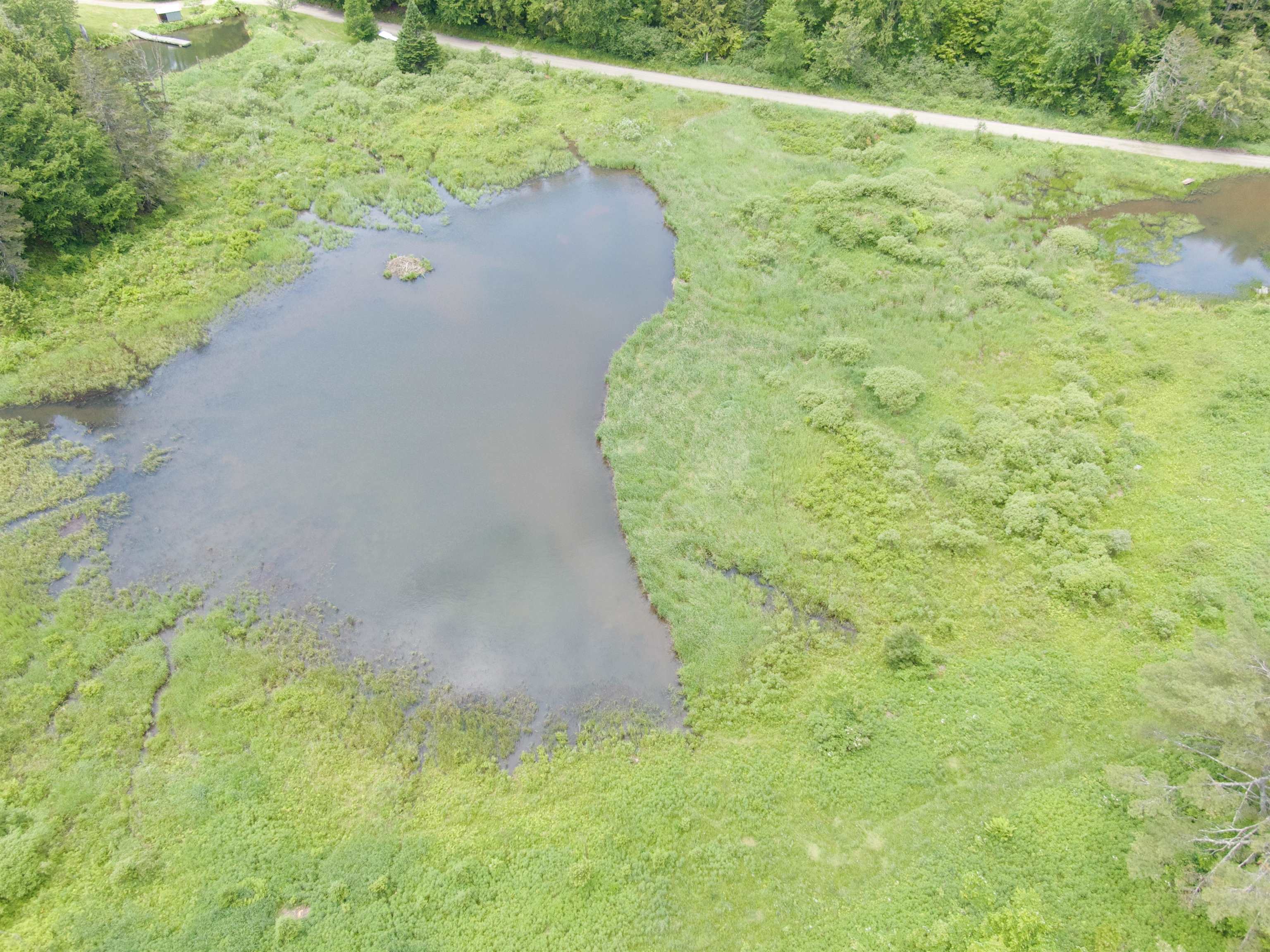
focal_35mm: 24
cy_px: 476
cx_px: 635
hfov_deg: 71.6
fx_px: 880
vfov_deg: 56.8
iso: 100
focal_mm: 4.39
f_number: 2.8
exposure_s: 1/320
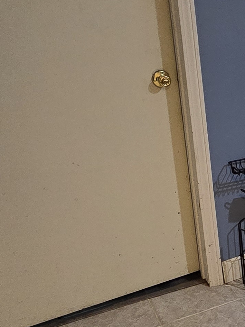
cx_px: 420
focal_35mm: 55
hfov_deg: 20.4
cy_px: 116
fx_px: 519
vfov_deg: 34.7
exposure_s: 1/60
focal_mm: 2.2
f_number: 2.2
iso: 200
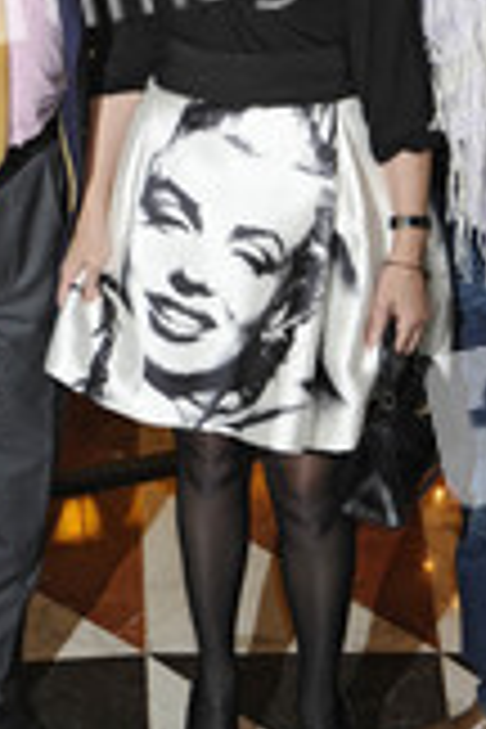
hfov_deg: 18.4
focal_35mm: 74
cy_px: 176
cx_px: 248
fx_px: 1498
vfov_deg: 27.0
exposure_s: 1/40
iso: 1250
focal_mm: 30
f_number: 5
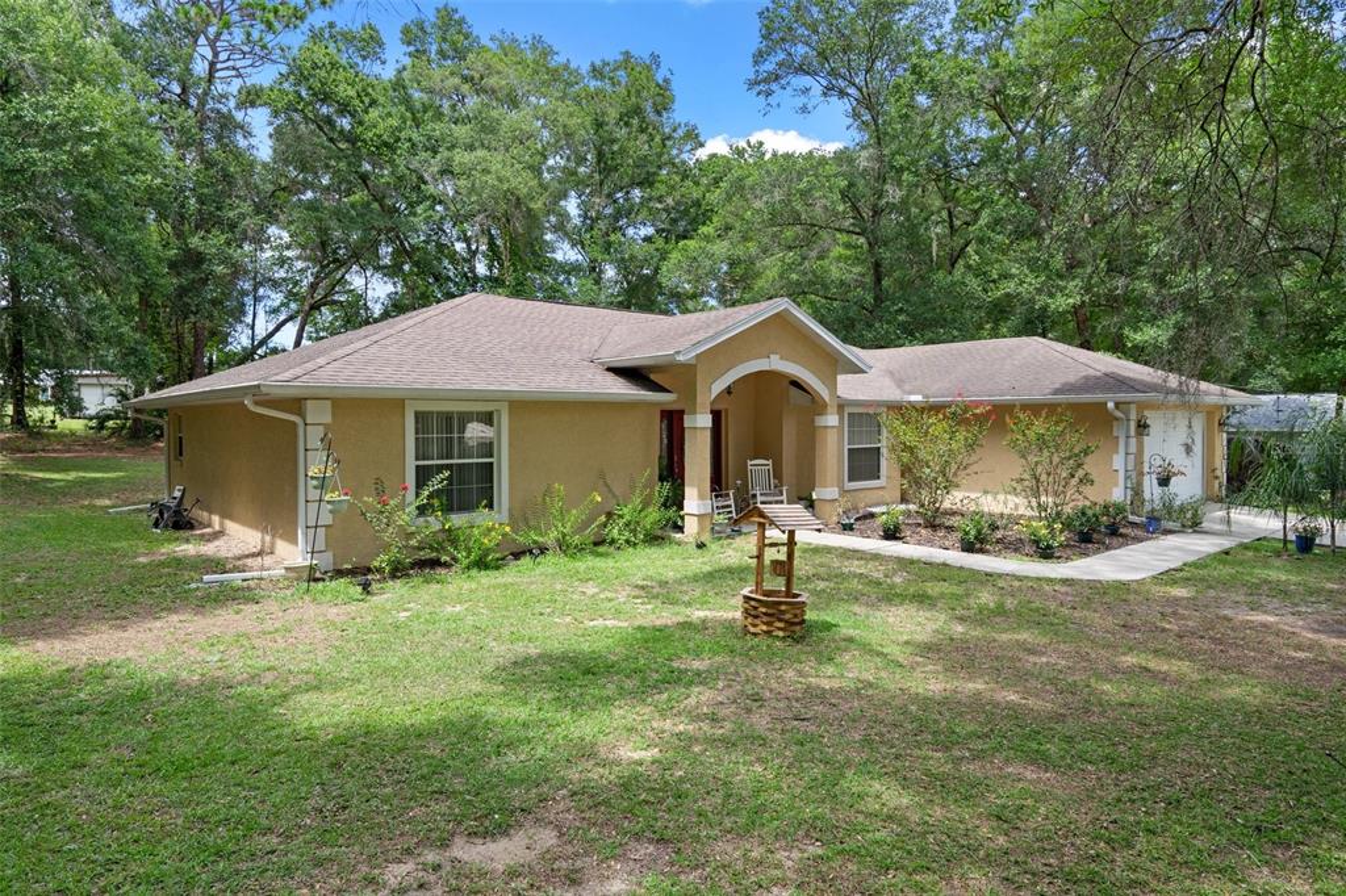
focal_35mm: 20
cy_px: 448
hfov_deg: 84.0
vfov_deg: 61.9
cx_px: 673
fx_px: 747
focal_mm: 20
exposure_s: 1/160
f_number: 8
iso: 320
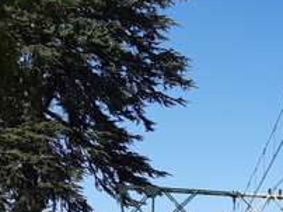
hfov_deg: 17.9
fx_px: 808
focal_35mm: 99
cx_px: 412
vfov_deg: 14.1
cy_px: 300
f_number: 1.7
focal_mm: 3.92
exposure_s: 1/1805
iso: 40
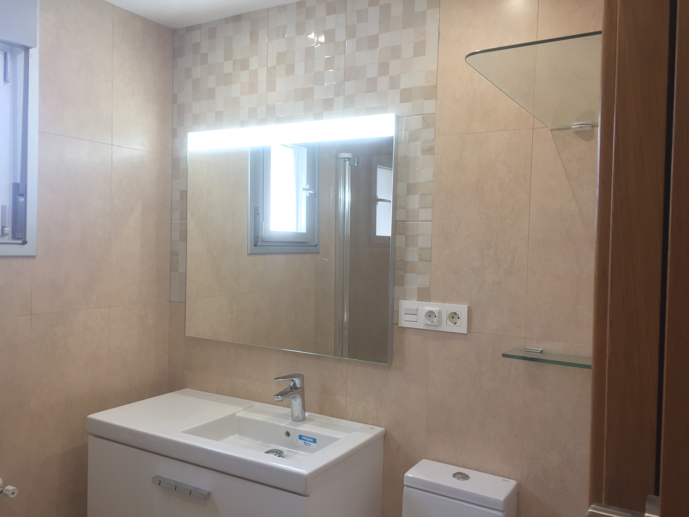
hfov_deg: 61.7
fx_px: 577
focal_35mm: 29
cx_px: 344
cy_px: 258
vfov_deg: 48.2
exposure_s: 1/33
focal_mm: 4.15
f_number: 2.2
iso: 40
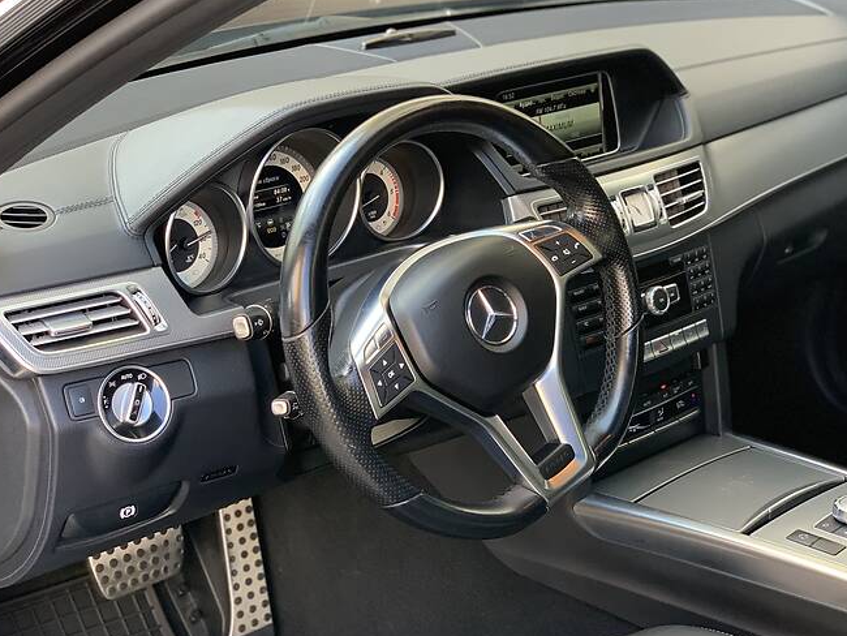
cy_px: 283
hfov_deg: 30.2
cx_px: 399
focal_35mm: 64
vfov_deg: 22.9
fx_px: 1567
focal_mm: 6
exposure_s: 1/112
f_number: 2.4
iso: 125
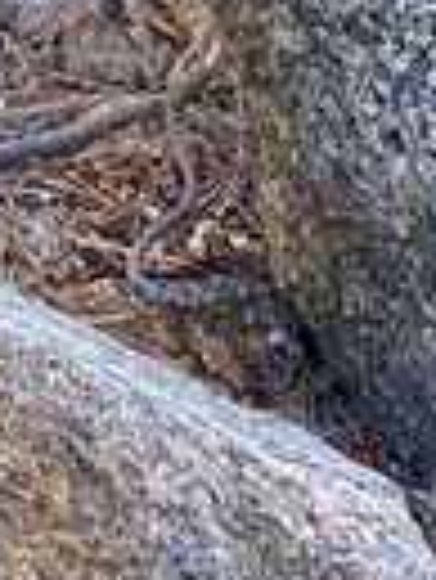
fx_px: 3454
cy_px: -1547
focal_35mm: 206
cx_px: -697
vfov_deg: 7.5
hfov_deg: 6.8
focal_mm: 4.25
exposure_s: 1/121
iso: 50
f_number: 1.8
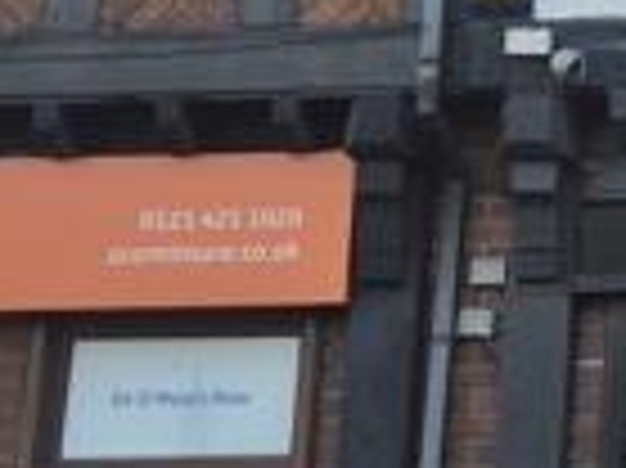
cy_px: -14
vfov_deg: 8.7
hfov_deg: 10.5
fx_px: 3072
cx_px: 1324
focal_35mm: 170
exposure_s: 1/536
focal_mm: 5.4
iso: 25
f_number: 1.8
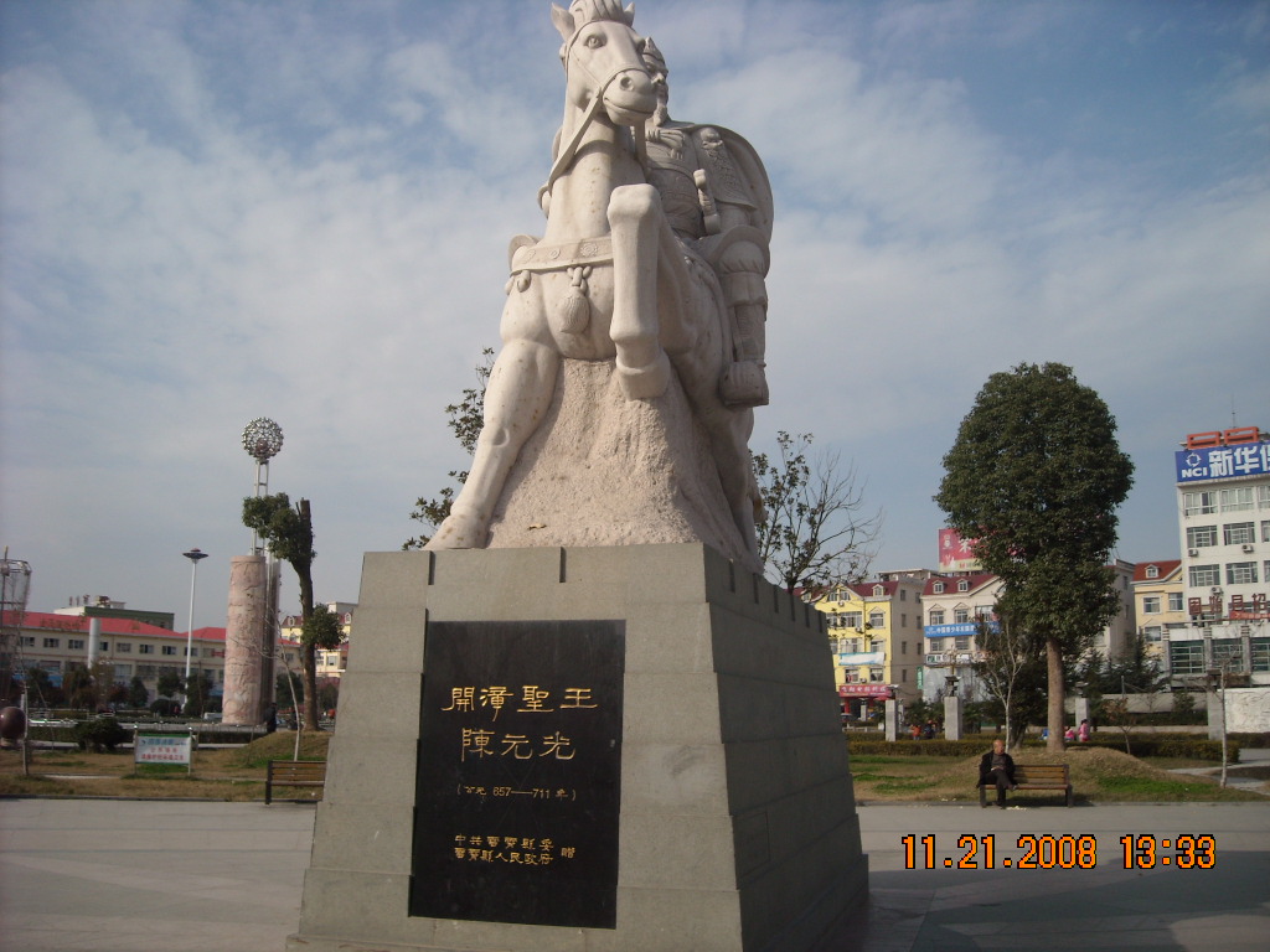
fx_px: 1284
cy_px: 476
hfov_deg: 52.6
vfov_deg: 40.7
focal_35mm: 35
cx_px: 635
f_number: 5.6
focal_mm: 5.7
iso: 64
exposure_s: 1/458
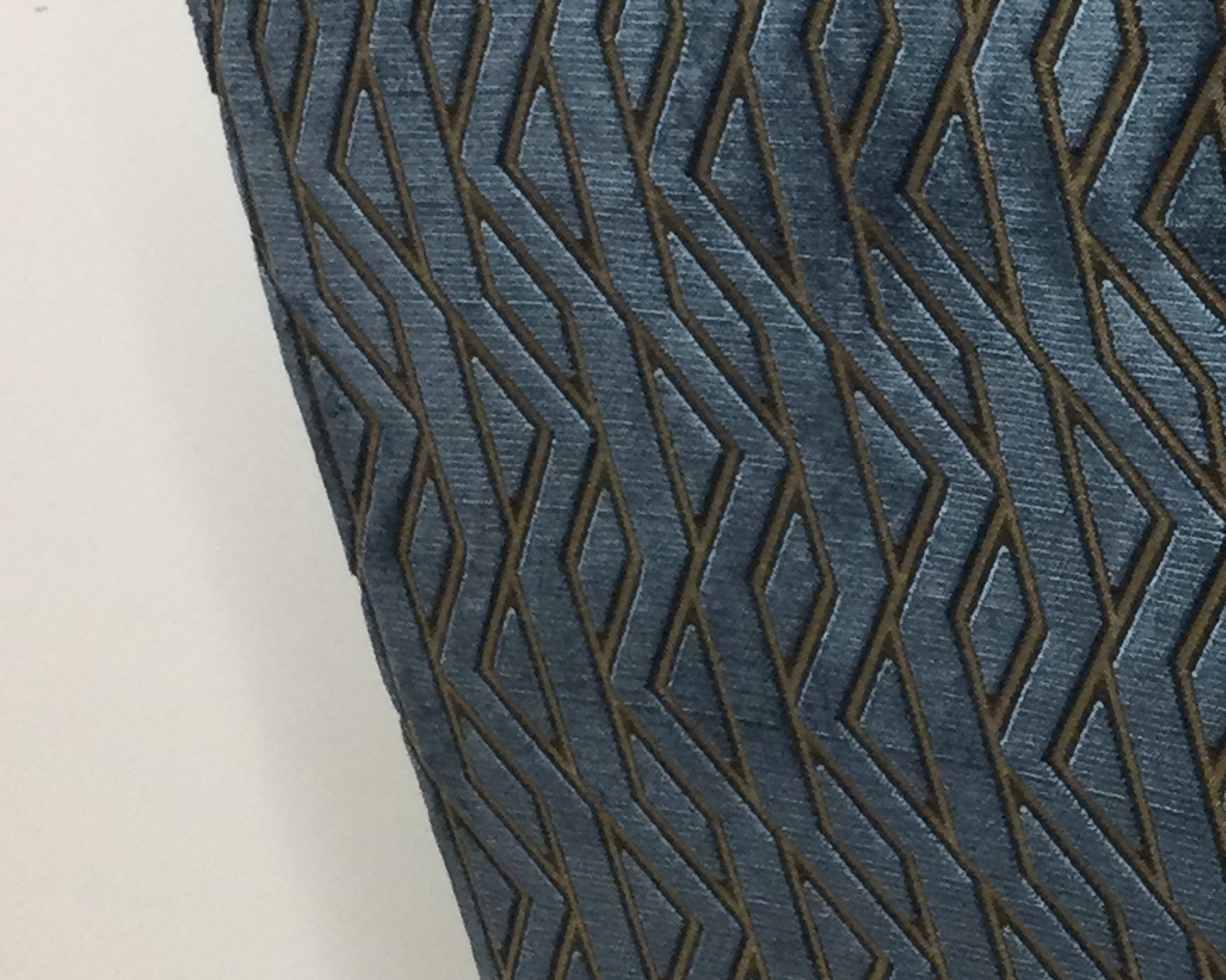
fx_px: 4100
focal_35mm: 113
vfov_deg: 13.6
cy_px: 377
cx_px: 1312
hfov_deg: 16.5
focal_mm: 3.3
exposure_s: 1/33
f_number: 2.4
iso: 80
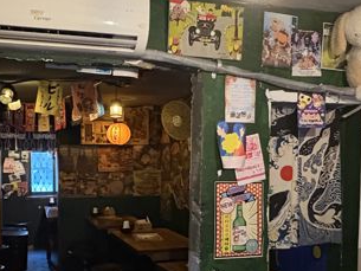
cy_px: 192
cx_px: 141
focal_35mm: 44
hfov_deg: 42.7
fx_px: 459
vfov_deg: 32.5
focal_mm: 2.22
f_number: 2.2
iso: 1250
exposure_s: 1/30
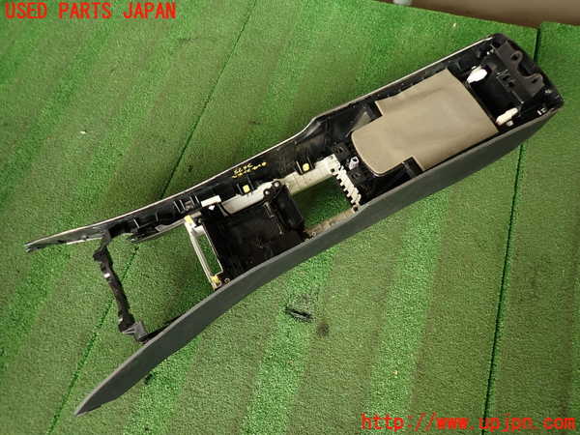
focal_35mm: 25
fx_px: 419
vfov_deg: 54.9
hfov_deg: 69.4
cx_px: 290
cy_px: 218
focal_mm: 4.5
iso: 160
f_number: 2
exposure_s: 1/60
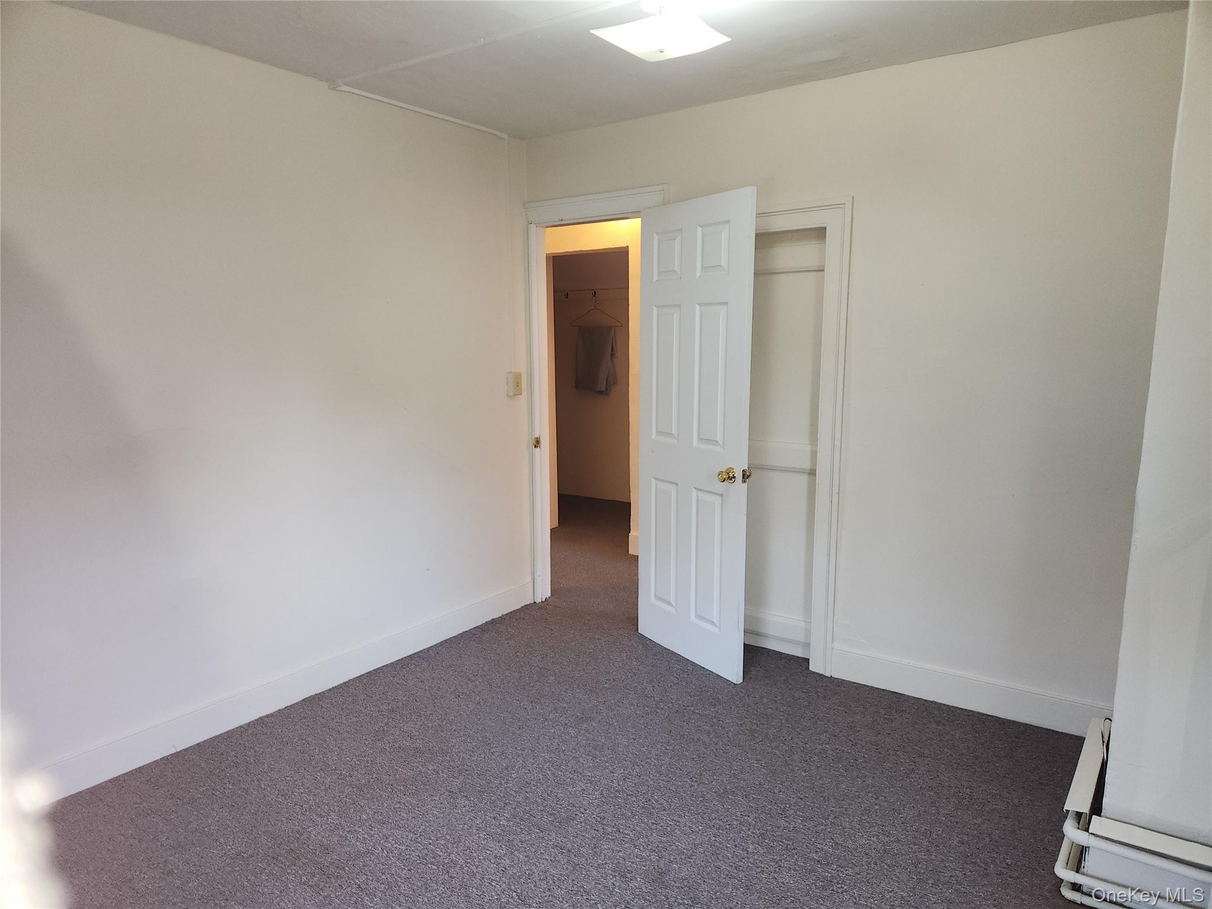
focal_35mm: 23
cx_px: 606
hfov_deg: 73.9
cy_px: 454
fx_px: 805
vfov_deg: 58.9
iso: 100
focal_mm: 5.4
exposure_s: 1/40
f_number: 1.8
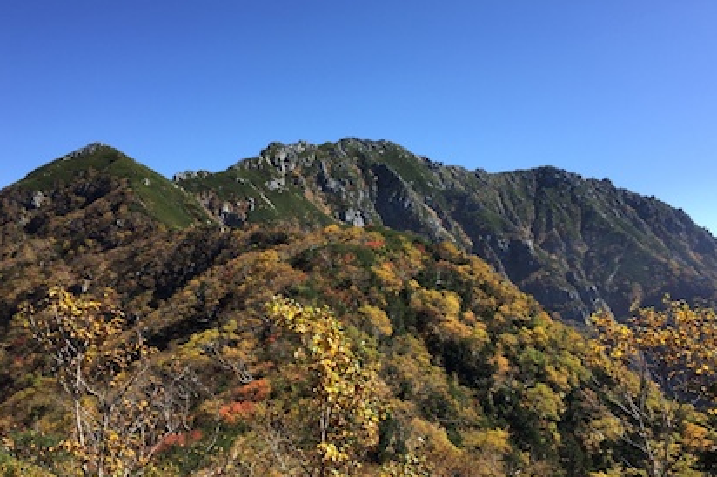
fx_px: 657
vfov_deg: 39.9
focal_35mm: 33
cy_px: 265
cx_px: 346
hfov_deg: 57.2
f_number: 2.2
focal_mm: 4.15
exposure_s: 1/1014
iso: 32
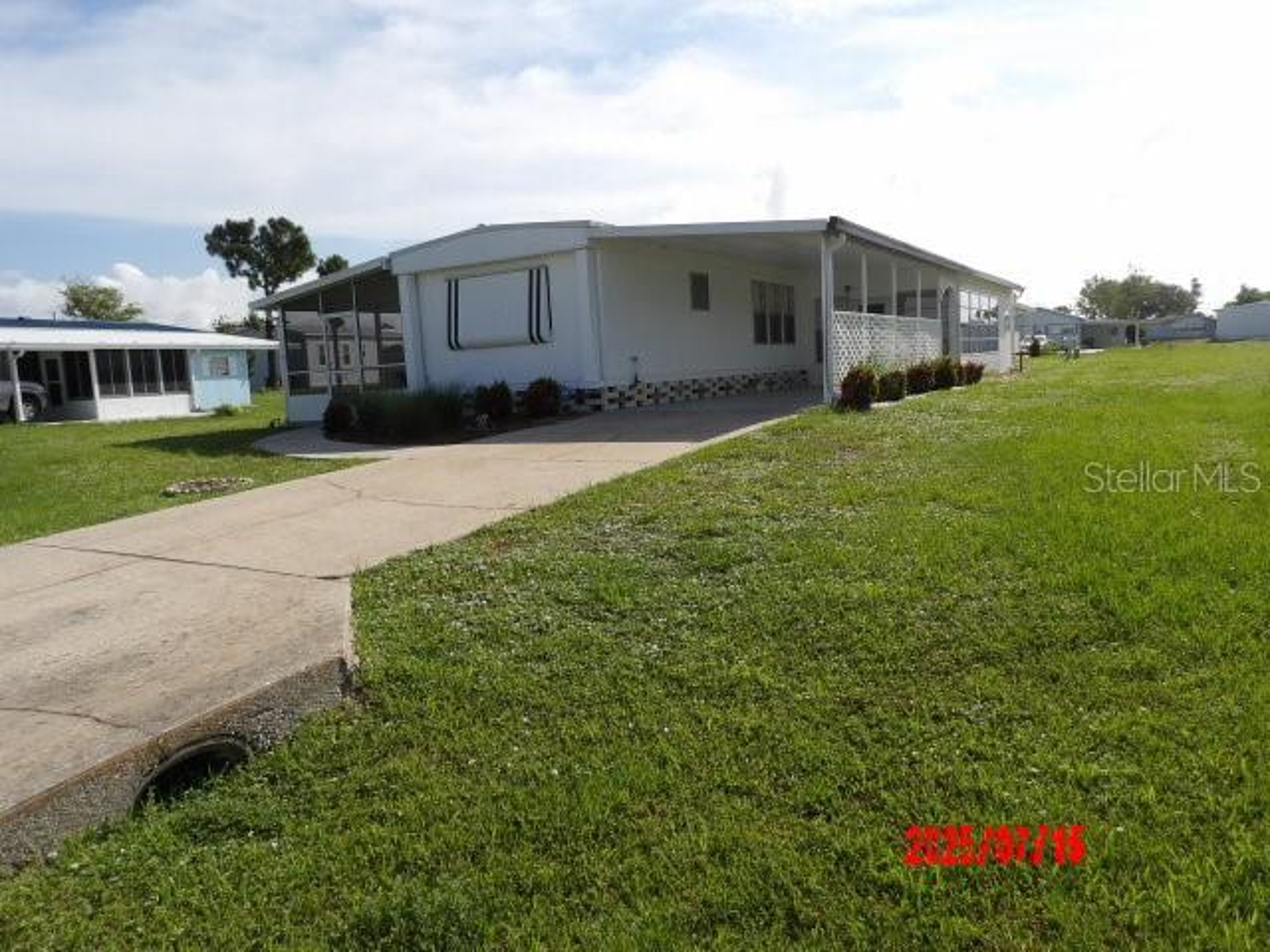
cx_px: 635
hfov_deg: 71.6
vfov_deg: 56.8
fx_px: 881
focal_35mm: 24
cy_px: 476
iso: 100
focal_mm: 4.3
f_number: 4.6
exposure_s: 1/701
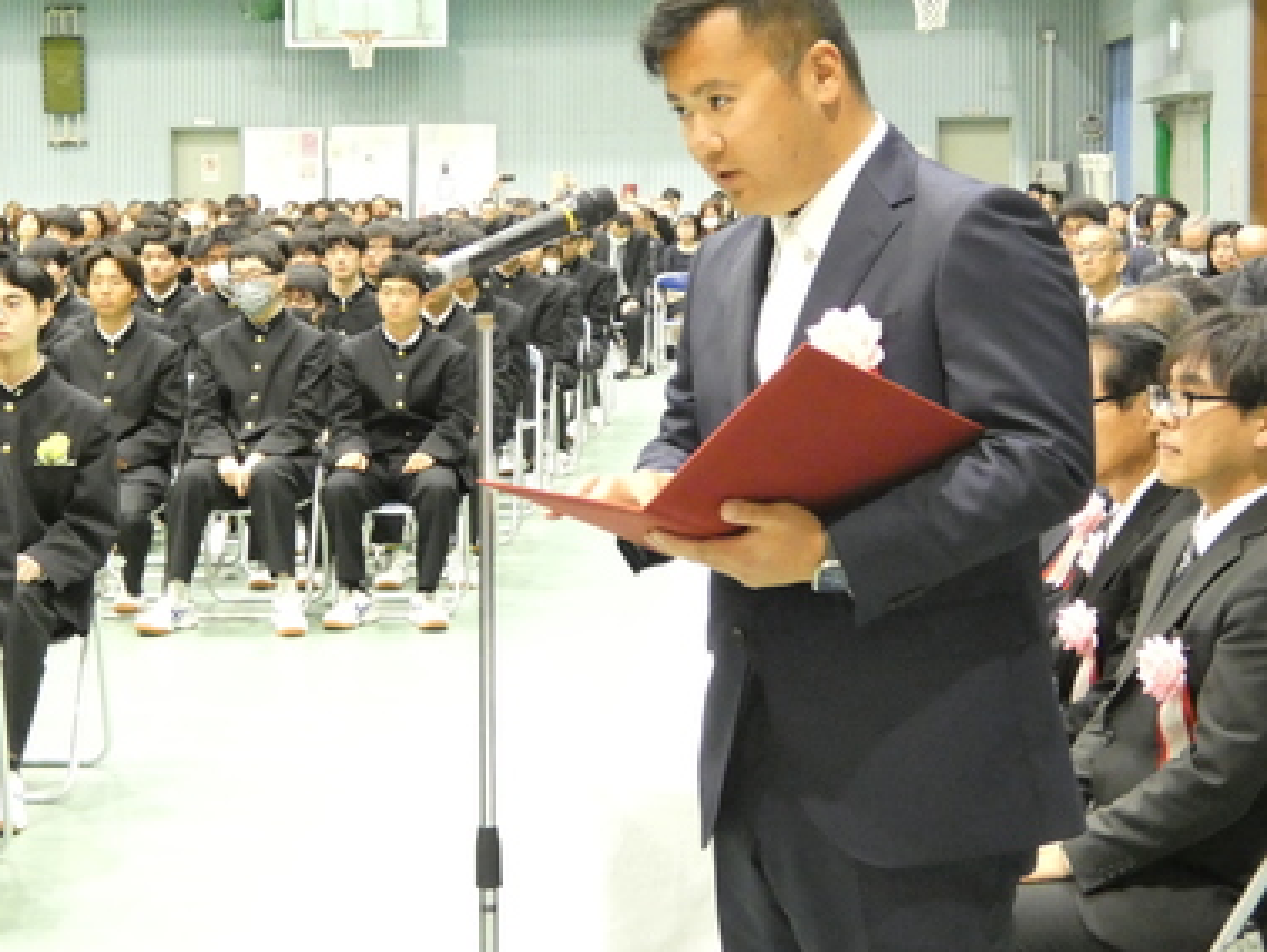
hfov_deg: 24.3
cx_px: 466
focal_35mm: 80
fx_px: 2930
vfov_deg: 18.4
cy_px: 379
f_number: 4.2
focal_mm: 11.3
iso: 1600
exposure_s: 1/25
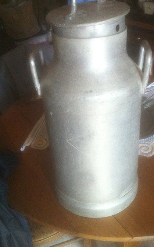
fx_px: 289
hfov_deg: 29.9
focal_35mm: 43
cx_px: 83
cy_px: 119
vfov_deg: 46.2
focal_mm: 3.85
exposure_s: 1/15
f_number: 2.8
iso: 250
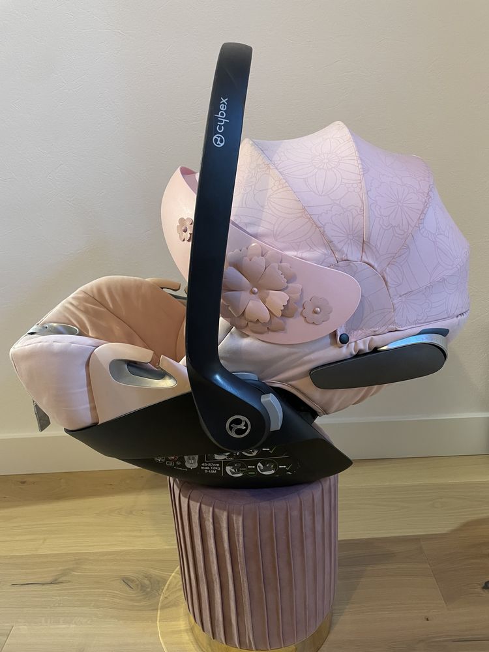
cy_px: 326
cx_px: 244
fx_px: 490
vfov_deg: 67.3
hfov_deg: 53.1
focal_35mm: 26
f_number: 1.6
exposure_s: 1/50
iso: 250
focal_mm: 4.2
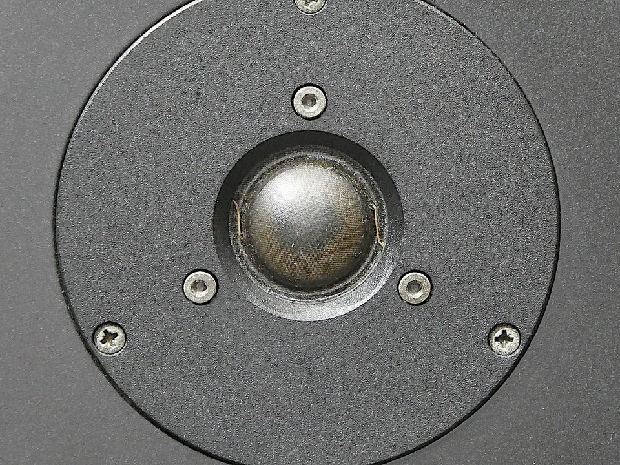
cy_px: 232
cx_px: 310
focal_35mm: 160
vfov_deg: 9.3
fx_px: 2866
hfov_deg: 12.3
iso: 1600
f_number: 6.3
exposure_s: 1/6
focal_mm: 28.7
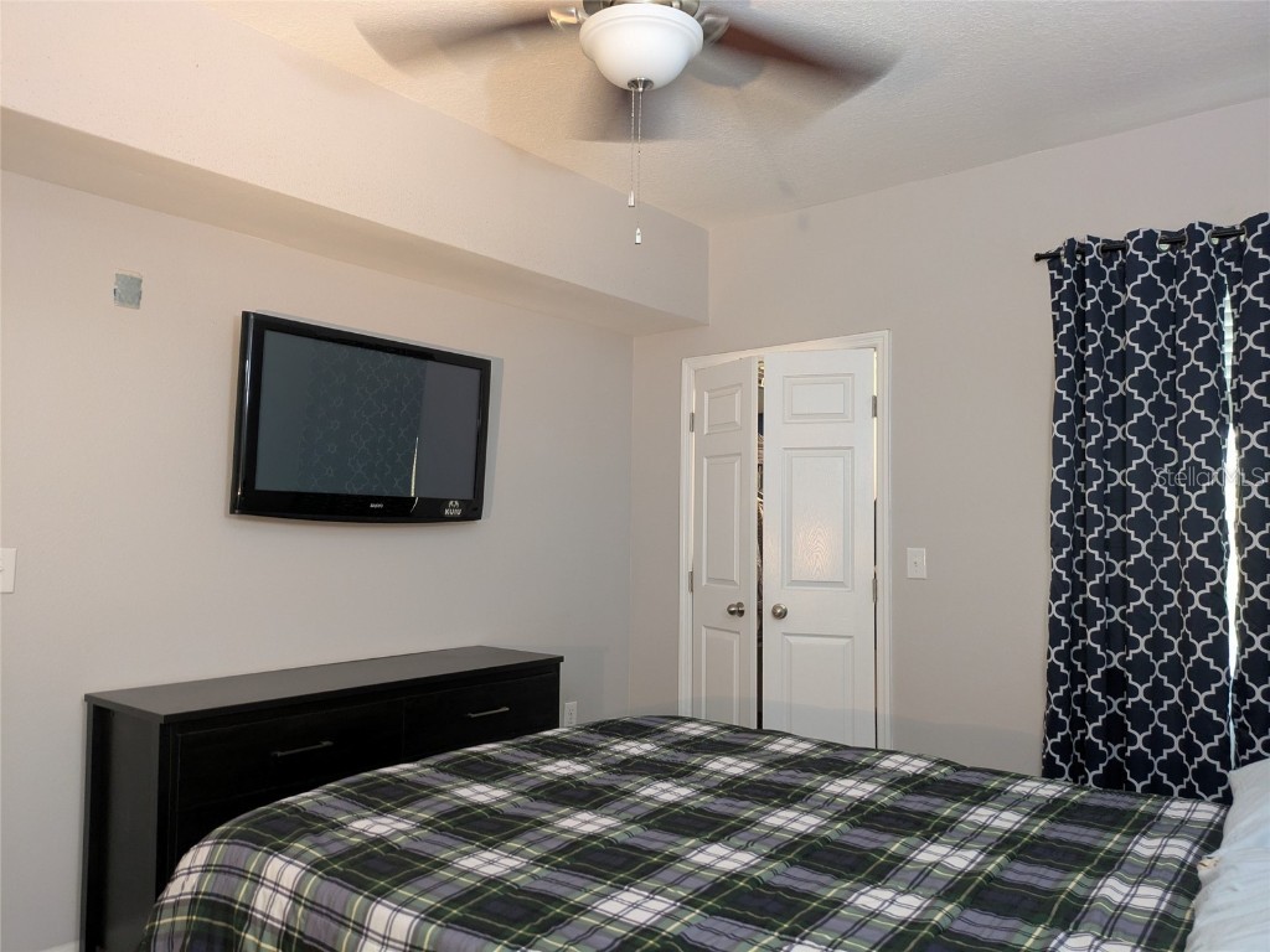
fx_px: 917
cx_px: 635
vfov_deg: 54.9
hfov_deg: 69.4
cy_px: 476
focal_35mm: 25
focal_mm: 5.43
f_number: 1.89
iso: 228
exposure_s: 1/25
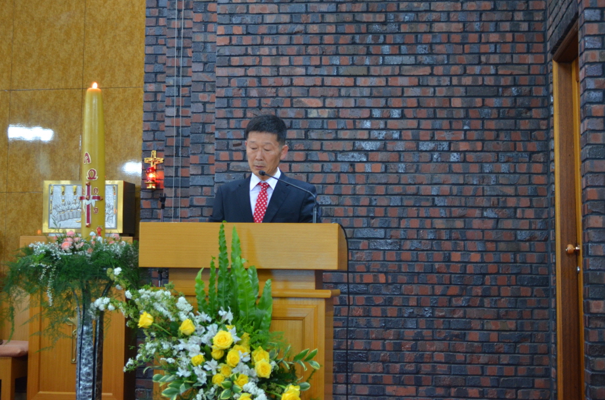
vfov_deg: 22.5
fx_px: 1006
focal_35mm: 60
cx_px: 306
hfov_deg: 33.5
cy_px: 189
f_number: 5
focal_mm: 36
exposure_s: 1/40
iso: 800
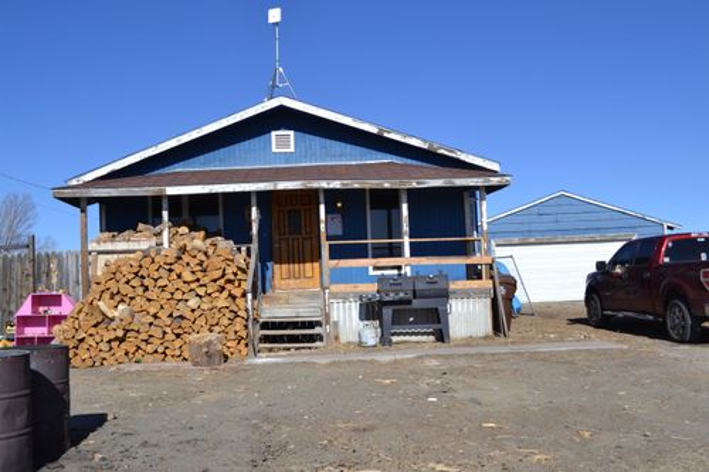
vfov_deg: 36.8
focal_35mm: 36
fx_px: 709
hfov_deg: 53.1
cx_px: 354
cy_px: 236
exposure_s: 1/320
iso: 100
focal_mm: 24
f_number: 9
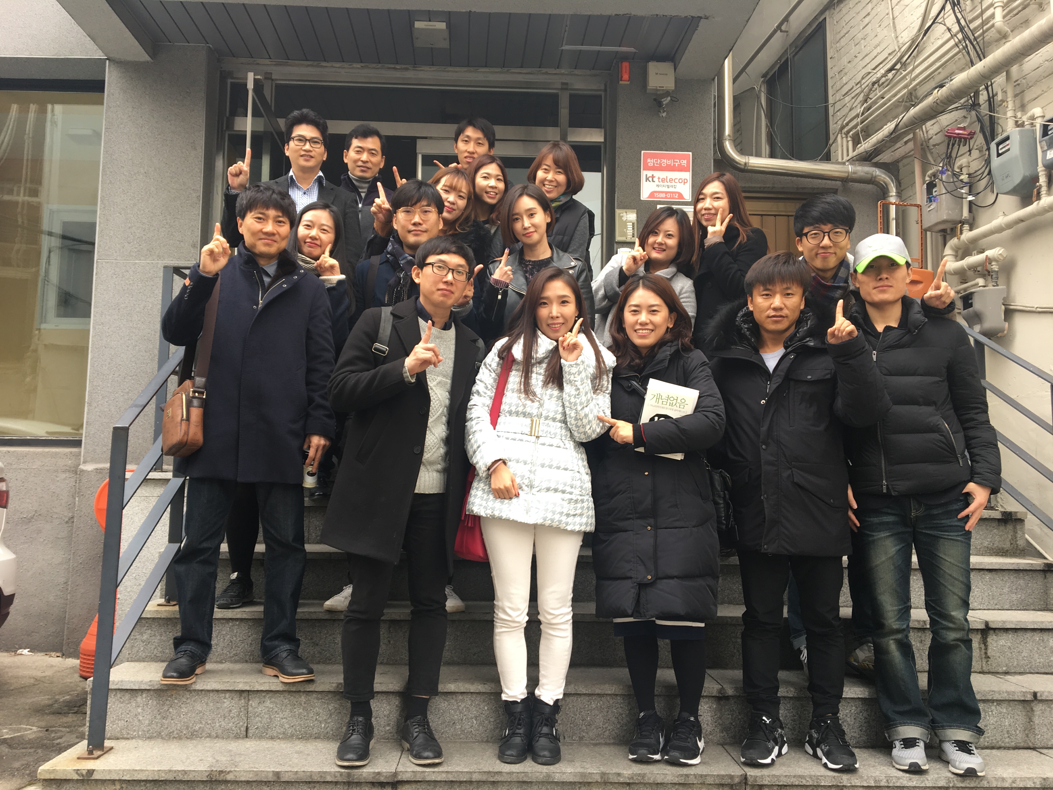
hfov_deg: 61.7
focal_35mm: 29
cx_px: 526
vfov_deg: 48.2
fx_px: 882
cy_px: 395
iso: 25
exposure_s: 1/40
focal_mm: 4.15
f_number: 2.2
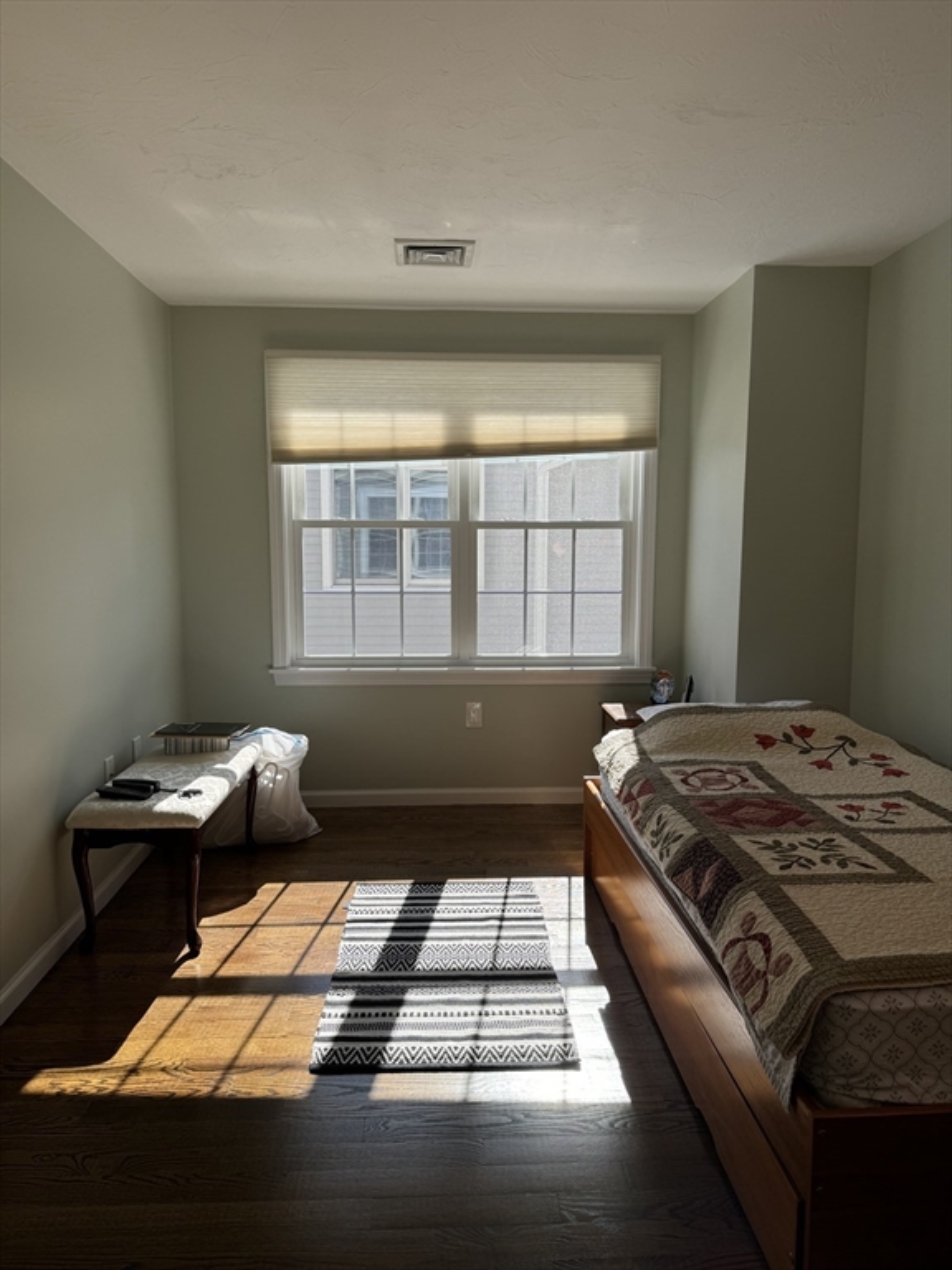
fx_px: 880
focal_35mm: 24
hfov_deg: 56.8
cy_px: 635
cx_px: 476
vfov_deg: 71.6
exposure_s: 1/773
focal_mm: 6.76
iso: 80
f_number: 1.78
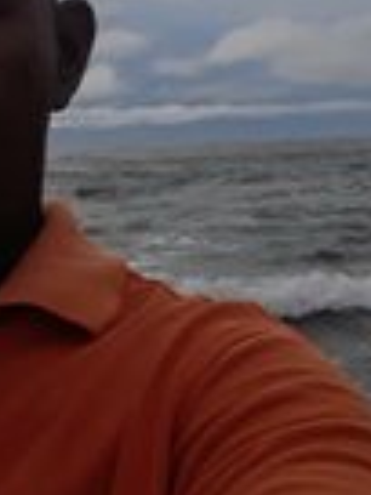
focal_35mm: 85
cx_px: 44
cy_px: -47
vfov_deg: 21.8
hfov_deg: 17.1
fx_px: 1215
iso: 40
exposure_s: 1/5208
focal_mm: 2.53
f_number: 1.9
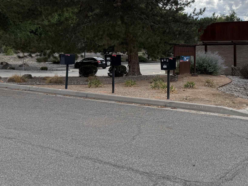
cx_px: 218
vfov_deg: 31.6
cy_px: 45
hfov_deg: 39.4
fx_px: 322
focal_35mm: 45
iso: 80
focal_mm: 6.76
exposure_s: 1/5714
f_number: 1.78
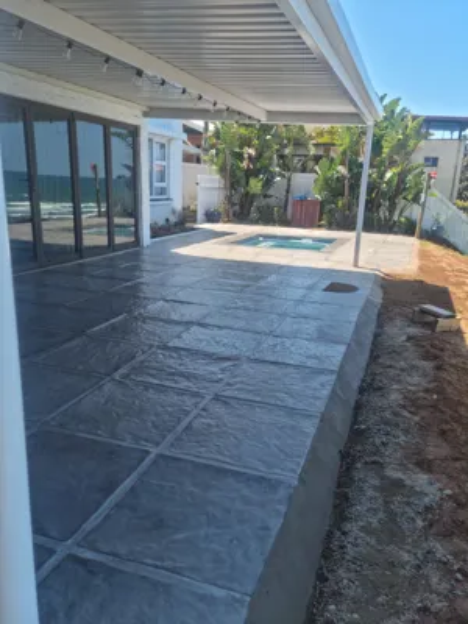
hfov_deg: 51.4
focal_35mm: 27
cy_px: 312
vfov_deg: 65.3
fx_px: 487
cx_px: 234
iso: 25
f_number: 2
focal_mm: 5.9
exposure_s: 1/368
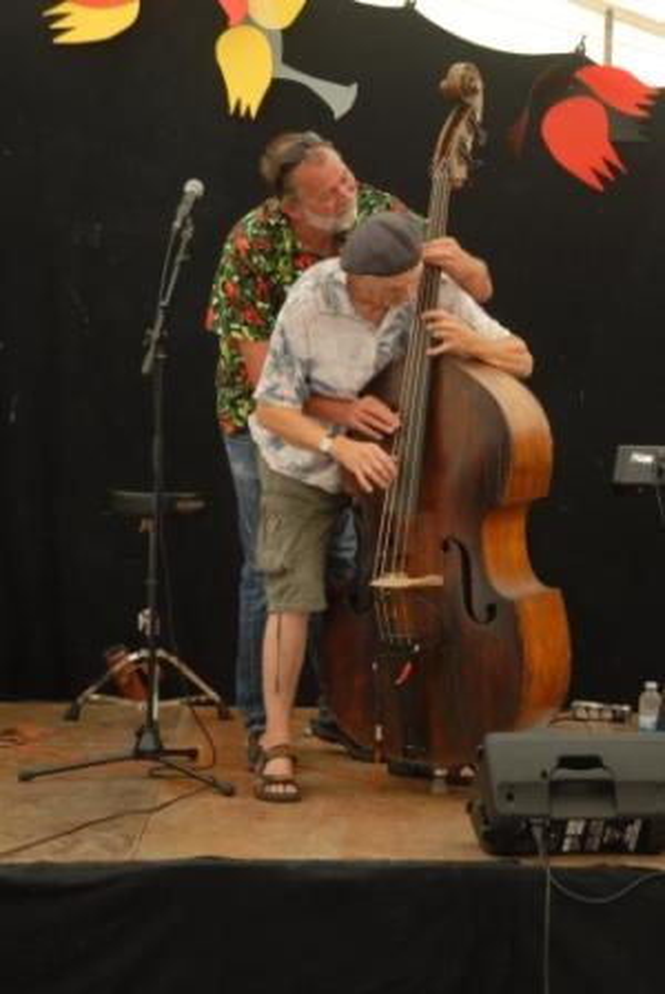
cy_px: 497
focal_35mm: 102
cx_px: 332
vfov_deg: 20.0
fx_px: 2817
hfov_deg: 13.5
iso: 400
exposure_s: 1/100
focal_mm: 68
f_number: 5
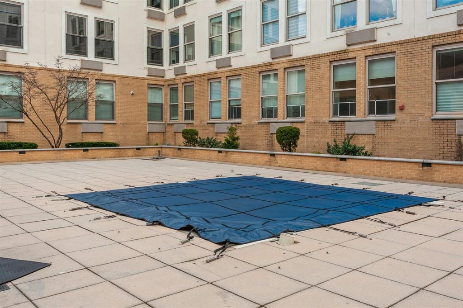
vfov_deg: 42.3
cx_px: 232
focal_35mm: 31
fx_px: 398
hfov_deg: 60.3
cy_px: 154
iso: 200
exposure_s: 1/125
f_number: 11
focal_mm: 31
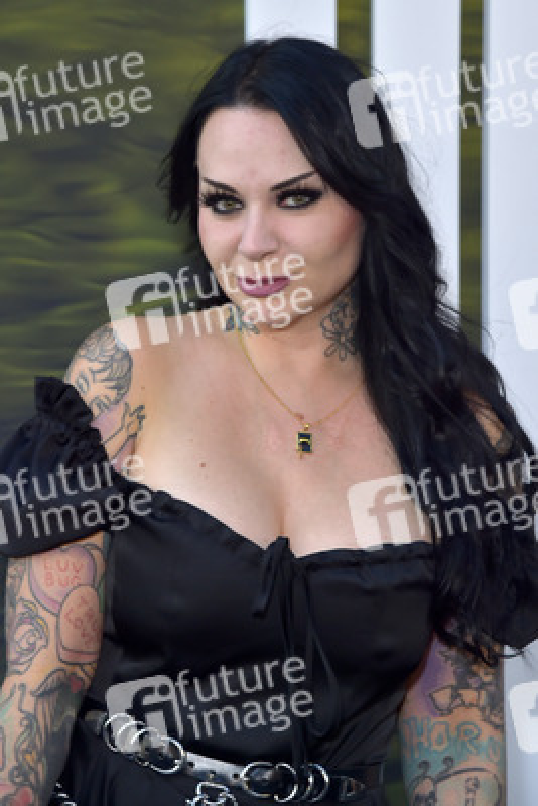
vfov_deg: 18.3
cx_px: 269
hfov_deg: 12.2
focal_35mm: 112
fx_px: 2508
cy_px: 403
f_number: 6.3
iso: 640
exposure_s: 1/250
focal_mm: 112
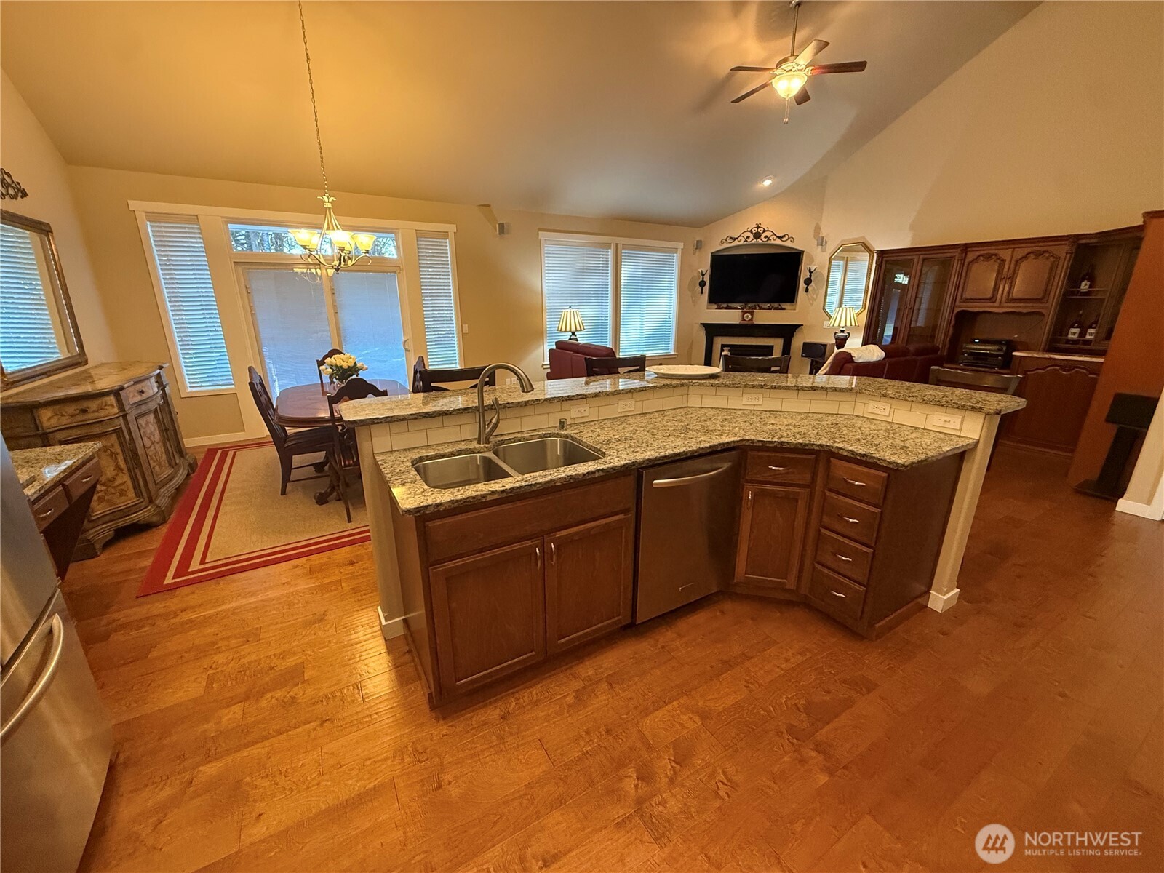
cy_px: 436
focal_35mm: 14
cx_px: 582
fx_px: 471
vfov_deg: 85.7
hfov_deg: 102.1
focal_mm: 2.22
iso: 500
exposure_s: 1/60
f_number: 2.2
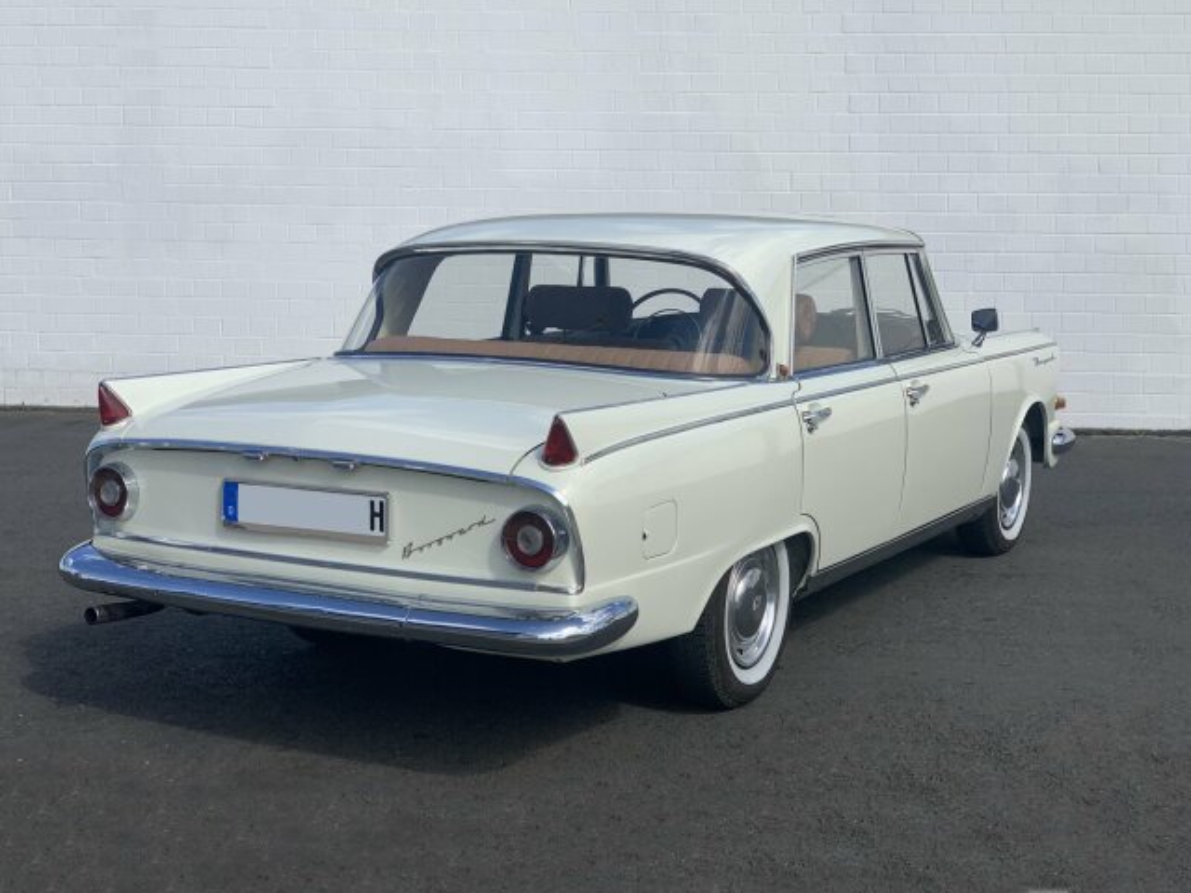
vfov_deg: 28.0
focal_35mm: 52
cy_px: 446
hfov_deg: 36.8
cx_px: 596
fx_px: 1789
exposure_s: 1/1332
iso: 16
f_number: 2.4
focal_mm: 6
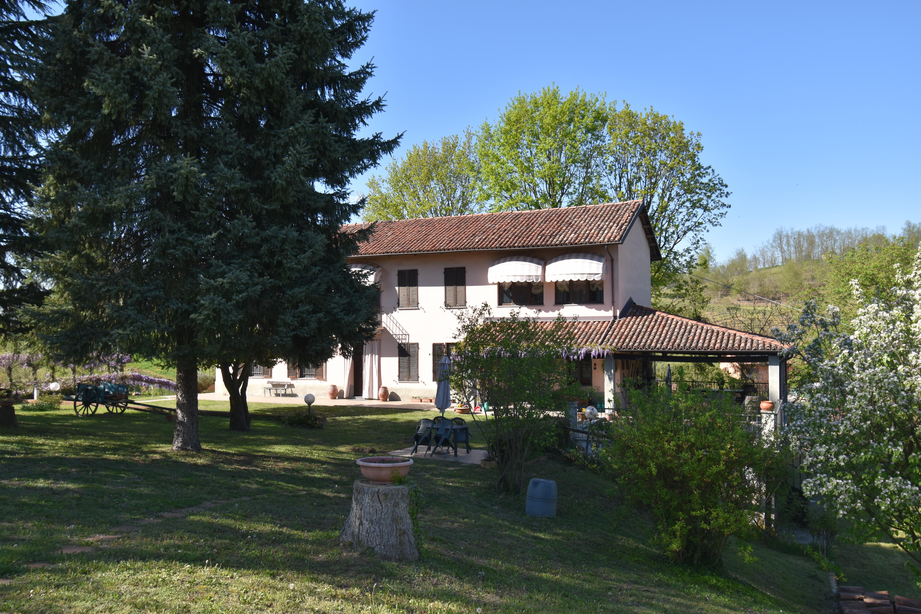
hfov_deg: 61.9
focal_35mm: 30
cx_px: 460
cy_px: 307
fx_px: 767
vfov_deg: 43.6
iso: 100
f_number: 7.1
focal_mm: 20
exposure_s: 1/200
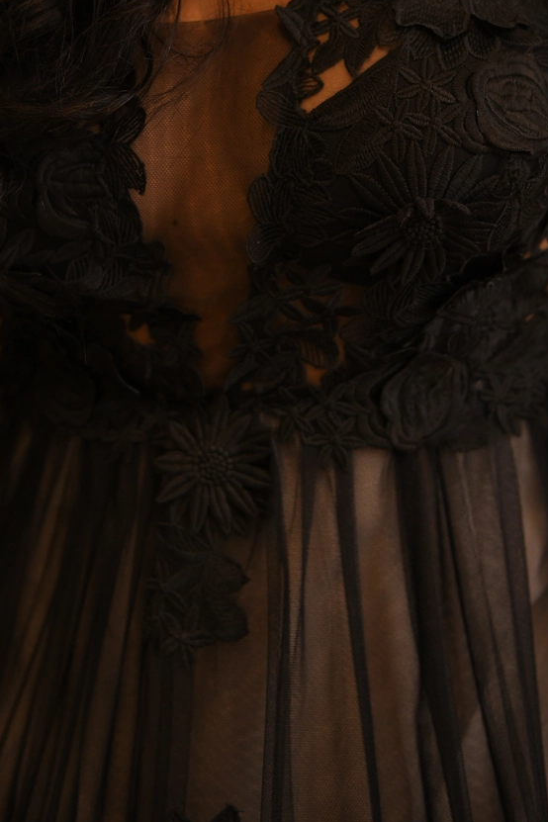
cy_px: 201
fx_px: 1484
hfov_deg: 20.9
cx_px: 273
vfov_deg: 30.4
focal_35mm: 65
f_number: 2.8
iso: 1000
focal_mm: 36
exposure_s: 1/250
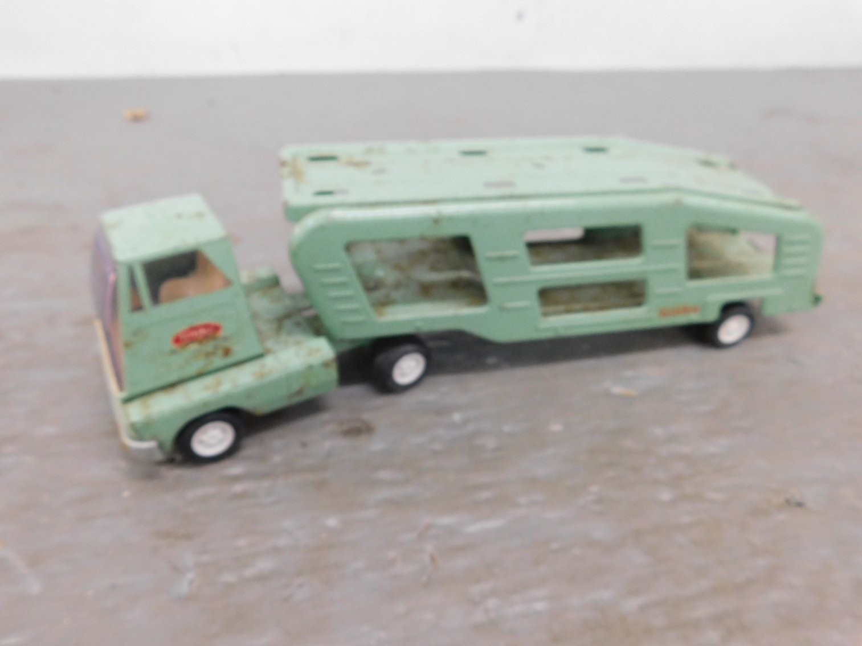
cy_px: 323
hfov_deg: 71.6
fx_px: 598
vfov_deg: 56.8
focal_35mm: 24
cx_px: 431
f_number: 3
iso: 400
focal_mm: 4.1
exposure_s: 1/20
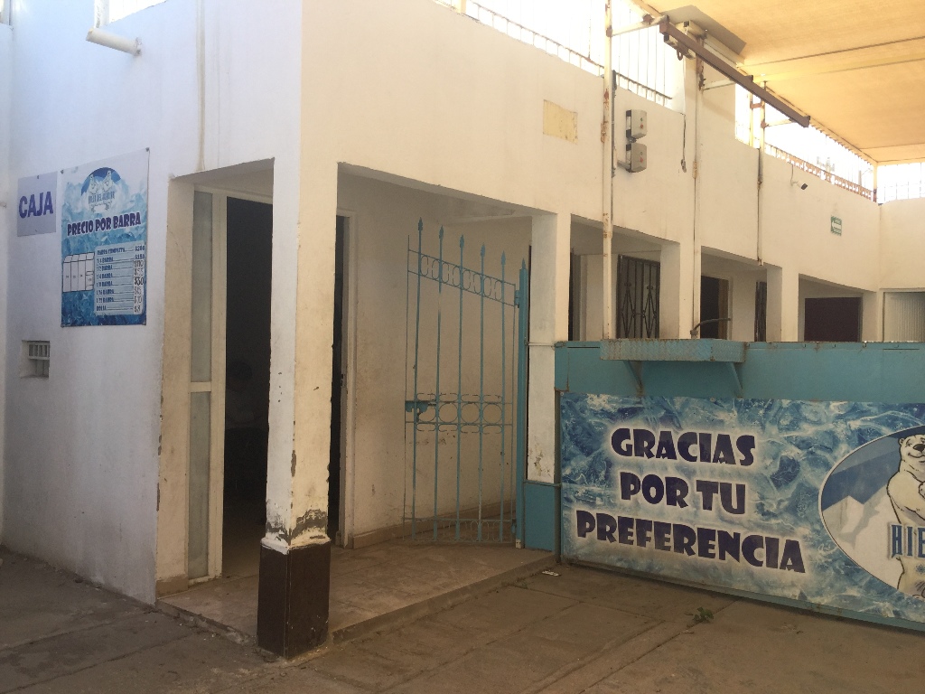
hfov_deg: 58.4
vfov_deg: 45.4
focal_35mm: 31
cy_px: 347
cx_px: 462
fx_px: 828
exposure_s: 1/252
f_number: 2.4
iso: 25
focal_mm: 3.3
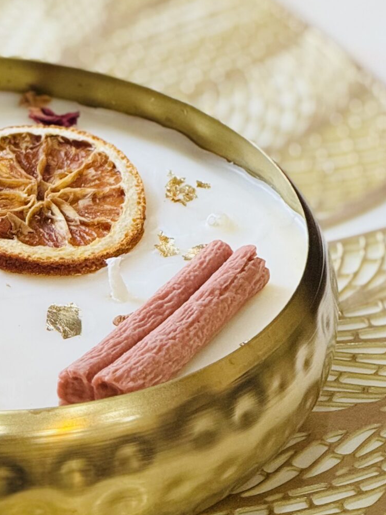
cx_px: -27
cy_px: 176
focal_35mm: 309
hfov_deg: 4.8
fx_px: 4592
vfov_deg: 6.4
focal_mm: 15.66
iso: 250
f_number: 2.8
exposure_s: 1/99
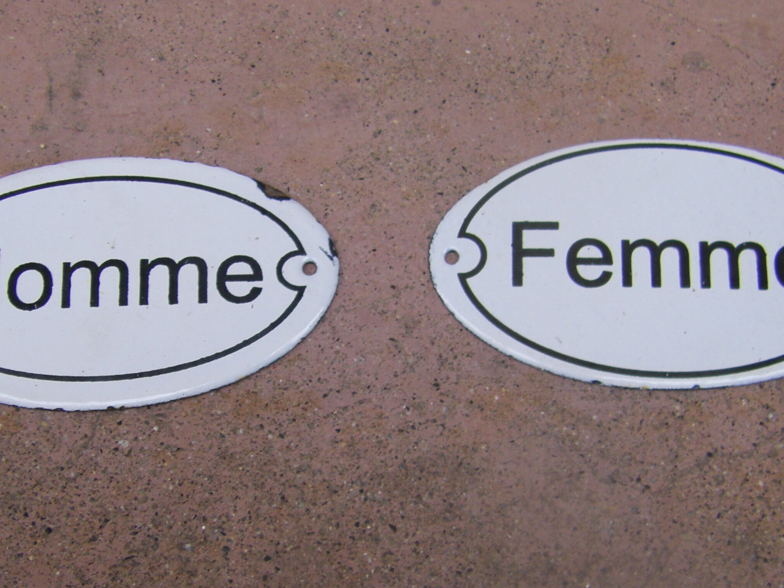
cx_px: 396
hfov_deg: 31.7
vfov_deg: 24.0
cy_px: 350
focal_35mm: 61
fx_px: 1382
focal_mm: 6.3
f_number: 3.5
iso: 80
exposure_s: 1/50
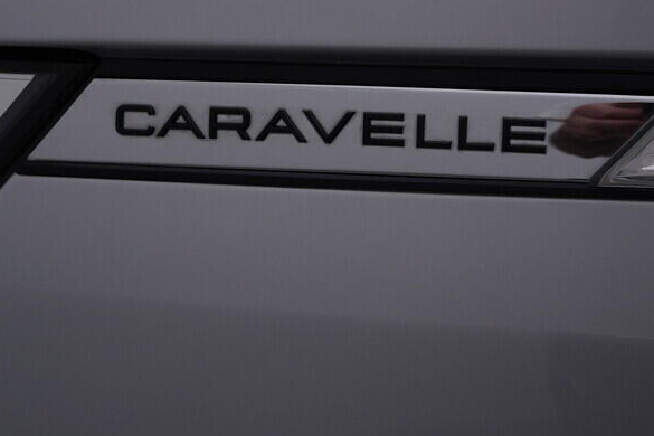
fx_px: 1144
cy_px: 145
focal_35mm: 63
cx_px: 388
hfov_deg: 31.8
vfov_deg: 21.5
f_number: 5.6
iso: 125
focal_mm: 24
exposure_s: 1/160
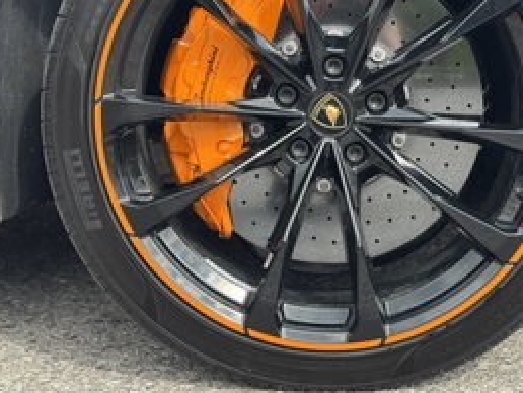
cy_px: 121
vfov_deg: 18.9
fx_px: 1180
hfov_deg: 24.9
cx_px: 320
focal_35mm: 78
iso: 64
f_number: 1.78
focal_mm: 6.76
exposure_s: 1/645
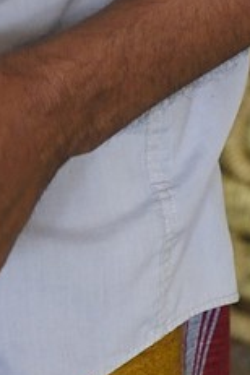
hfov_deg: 5.1
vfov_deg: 7.4
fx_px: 2739
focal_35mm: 263
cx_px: -256
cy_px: -435
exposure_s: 1/80
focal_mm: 38
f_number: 5
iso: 1250
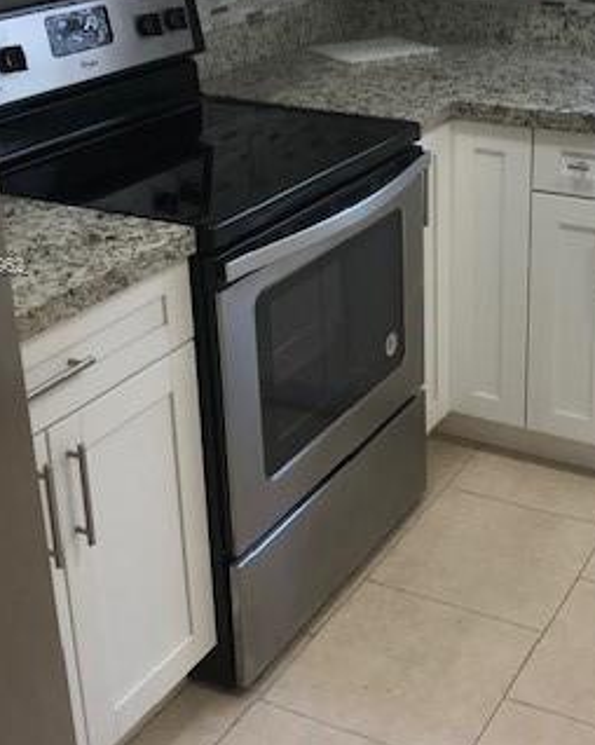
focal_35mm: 55
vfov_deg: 33.9
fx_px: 1212
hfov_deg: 27.2
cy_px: 267
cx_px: 443
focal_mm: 4
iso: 32
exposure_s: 1/40
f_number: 1.8
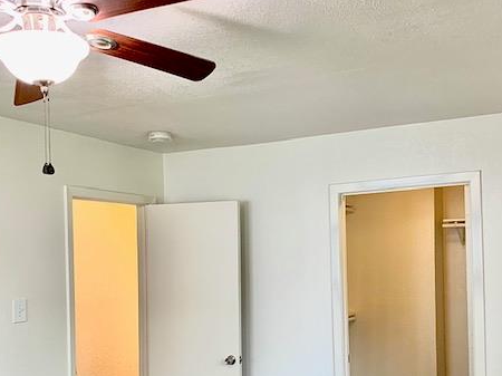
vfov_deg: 38.0
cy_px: 264
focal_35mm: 37
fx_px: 536
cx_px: 260
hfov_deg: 50.2
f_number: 1.8
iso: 125
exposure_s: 1/60
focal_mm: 4.25
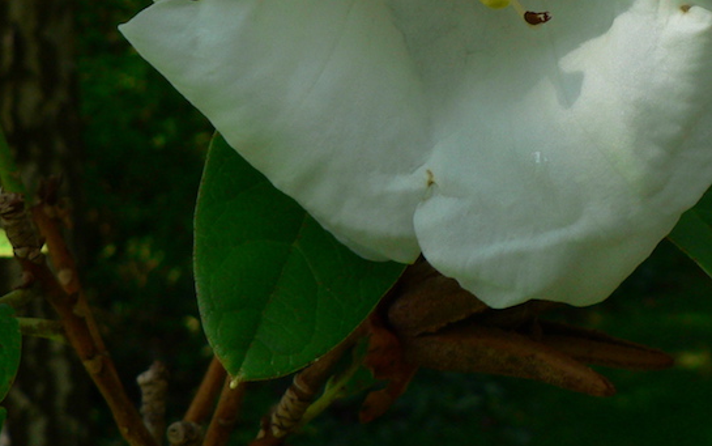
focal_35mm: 84
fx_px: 1630
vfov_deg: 15.3
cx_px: 534
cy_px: 8
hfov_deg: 24.4
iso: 80
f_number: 4
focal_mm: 6
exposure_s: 1/200
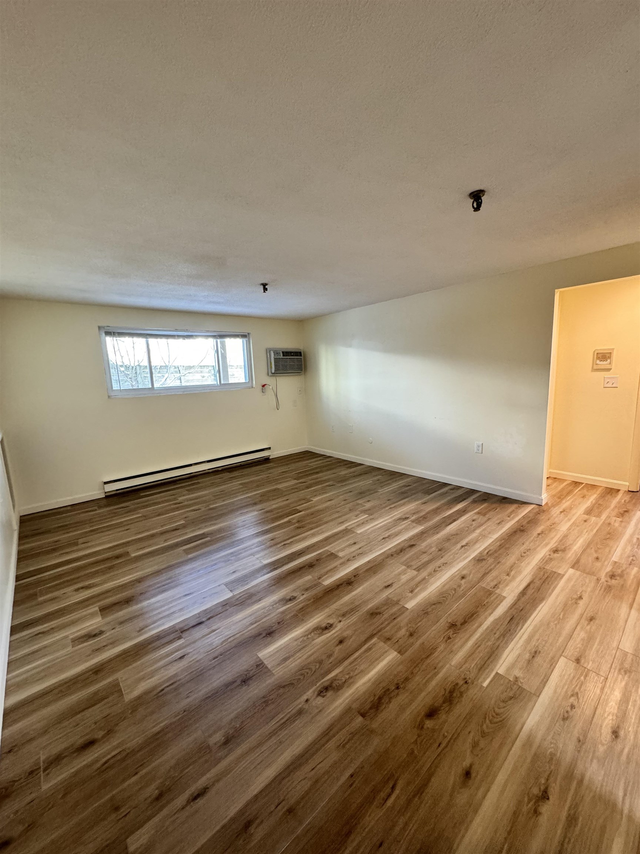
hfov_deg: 85.7
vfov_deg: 102.1
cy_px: 427
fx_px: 345
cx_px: 320
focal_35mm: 14
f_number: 2.2
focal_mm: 2.22
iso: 500
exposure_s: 1/60
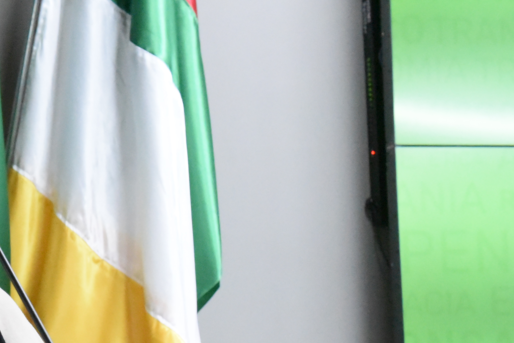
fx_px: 1771
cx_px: -85
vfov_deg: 11.0
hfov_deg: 15.9
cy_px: 338
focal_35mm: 124
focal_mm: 42
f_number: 8
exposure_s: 1/200
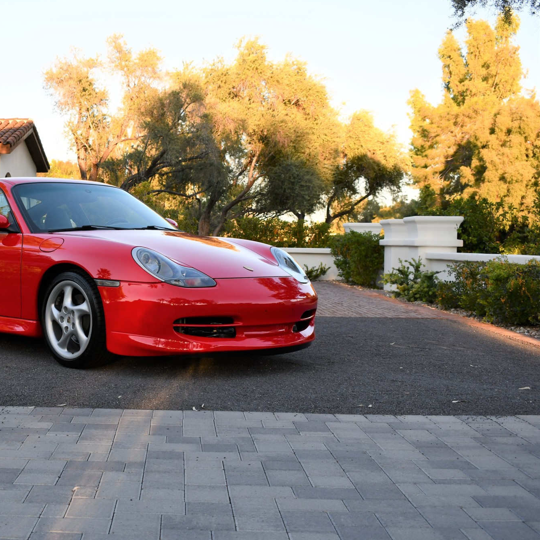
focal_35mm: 52
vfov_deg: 32.8
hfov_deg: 32.1
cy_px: 268
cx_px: 127
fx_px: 918
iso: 220
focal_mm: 27
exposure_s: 1/250
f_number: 5.6
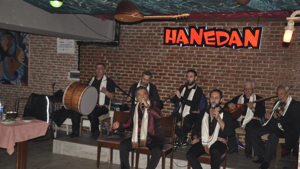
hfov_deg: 42.9
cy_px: 96
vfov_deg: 24.9
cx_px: 151
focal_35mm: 48
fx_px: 382
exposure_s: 1/60
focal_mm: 30
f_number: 4.2
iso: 640
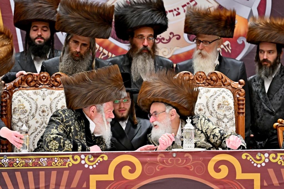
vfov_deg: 4.6
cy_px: 94
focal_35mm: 300
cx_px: 142
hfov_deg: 6.9
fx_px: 2366
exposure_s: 1/800
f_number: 2.8
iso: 640
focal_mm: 200
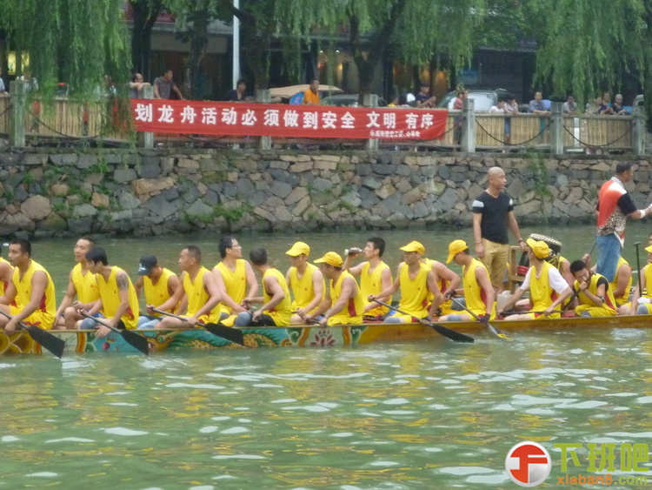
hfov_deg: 20.6
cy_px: 245
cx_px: 326
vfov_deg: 15.6
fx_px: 1790
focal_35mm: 95
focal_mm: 10.9
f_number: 5.2
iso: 500
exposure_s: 1/200
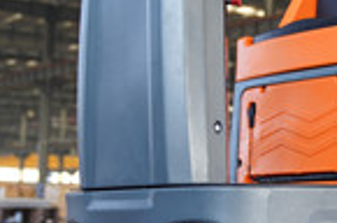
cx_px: 309
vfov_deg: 14.9
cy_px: 79
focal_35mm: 91
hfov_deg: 21.9
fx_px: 850
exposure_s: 1/80
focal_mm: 33
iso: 320
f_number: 2.8
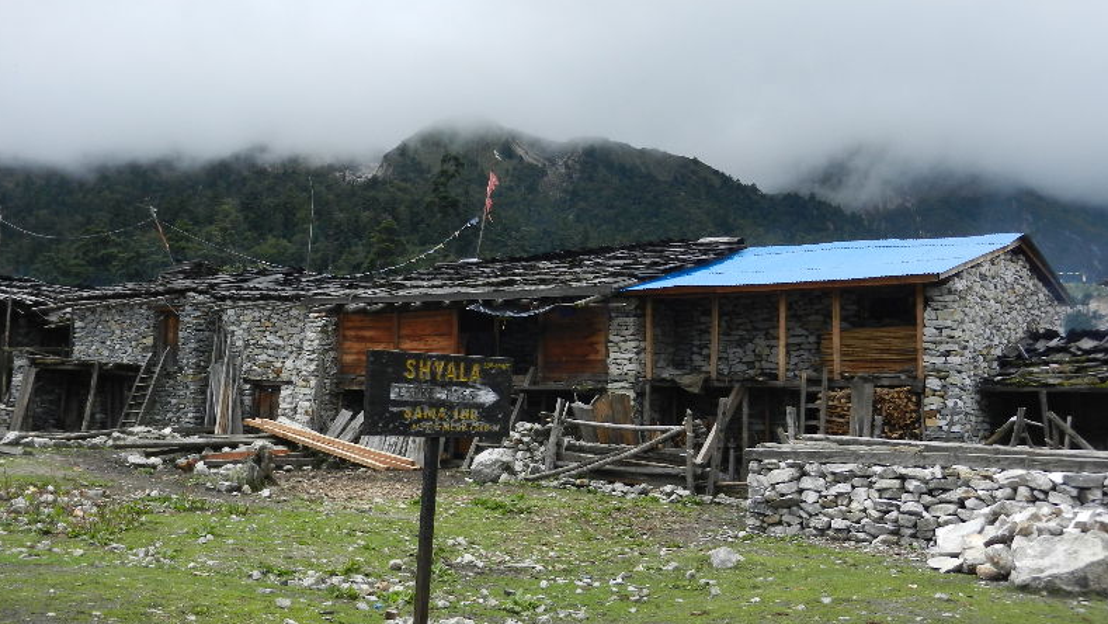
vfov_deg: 28.4
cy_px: 315
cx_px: 552
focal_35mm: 42
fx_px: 1234
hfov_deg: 48.4
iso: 160
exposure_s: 1/800
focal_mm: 6.9
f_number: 4
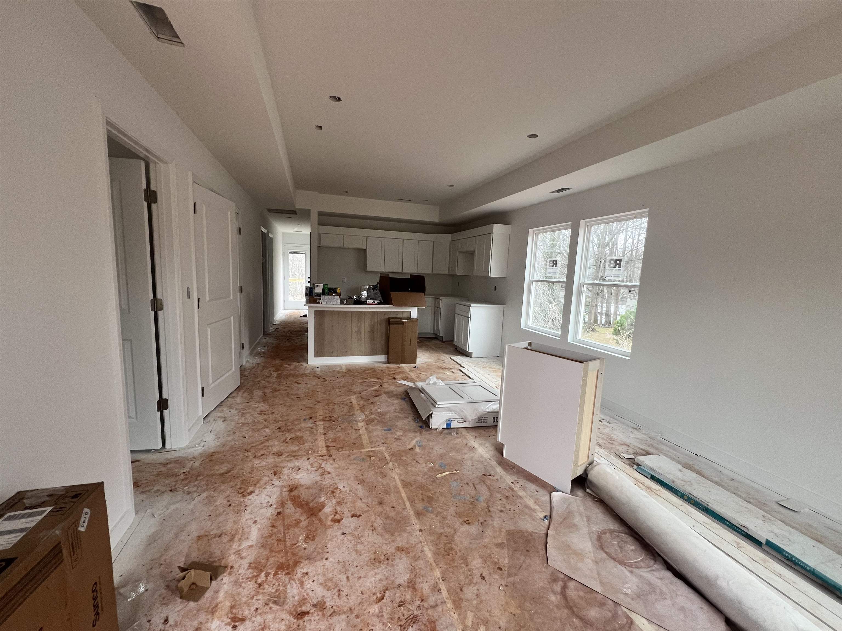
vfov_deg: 89.9
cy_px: 316
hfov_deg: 106.2
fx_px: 316
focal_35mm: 13
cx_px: 421
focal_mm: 1.57
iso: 100
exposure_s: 1/99
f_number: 1.8
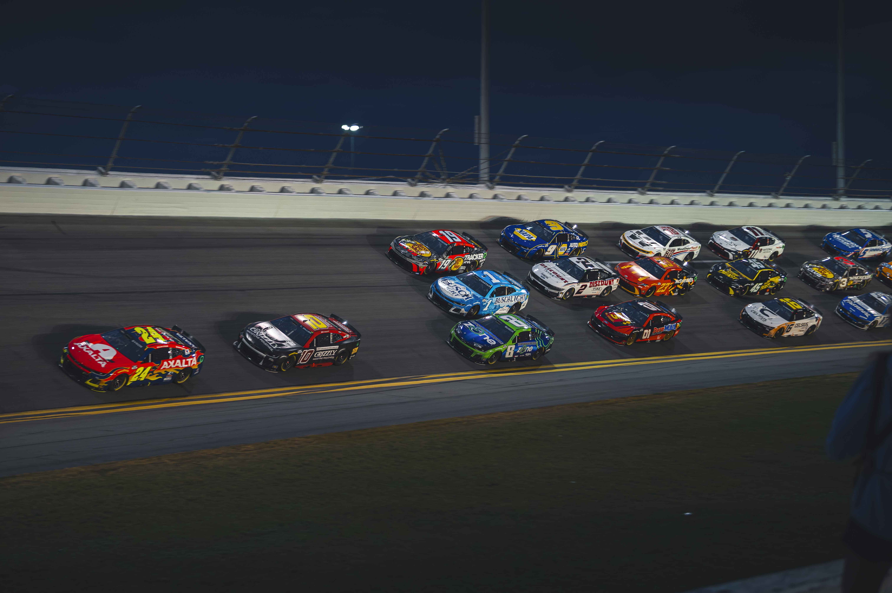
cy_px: 296
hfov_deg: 28.9
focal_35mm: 70
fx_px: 1733
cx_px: 446
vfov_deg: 19.4
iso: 1250
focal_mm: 70
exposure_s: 1/400
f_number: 2.8
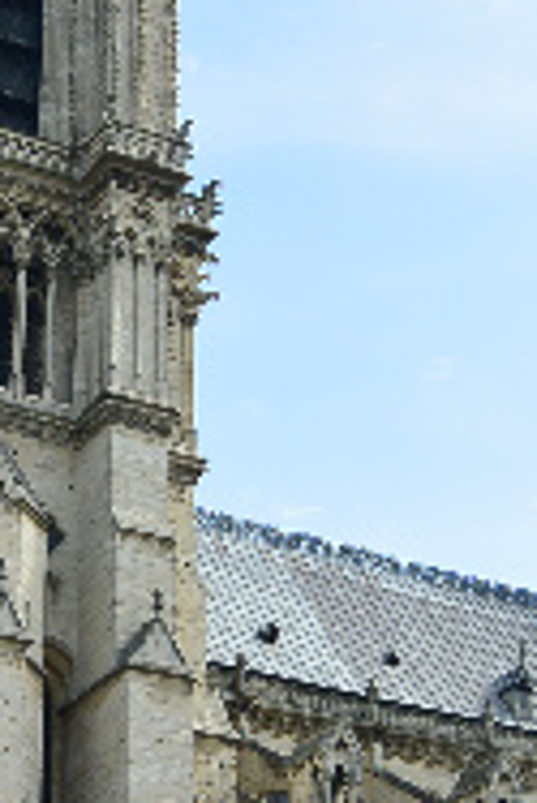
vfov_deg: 21.7
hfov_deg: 14.5
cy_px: 575
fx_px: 2077
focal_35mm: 93
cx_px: -19
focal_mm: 11
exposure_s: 1/640
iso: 100
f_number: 4.5
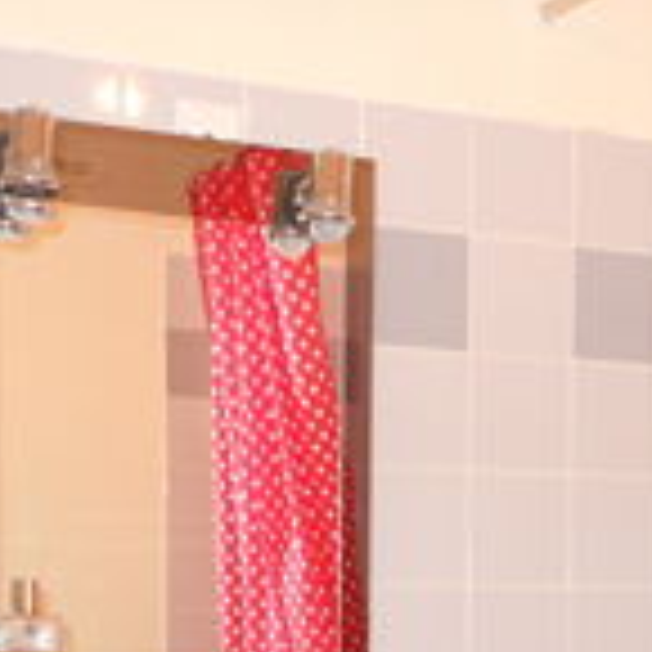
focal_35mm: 82
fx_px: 1747
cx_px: 571
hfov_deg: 20.7
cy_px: 764
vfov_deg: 19.9
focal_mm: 5
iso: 250
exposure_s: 1/25
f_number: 3.7
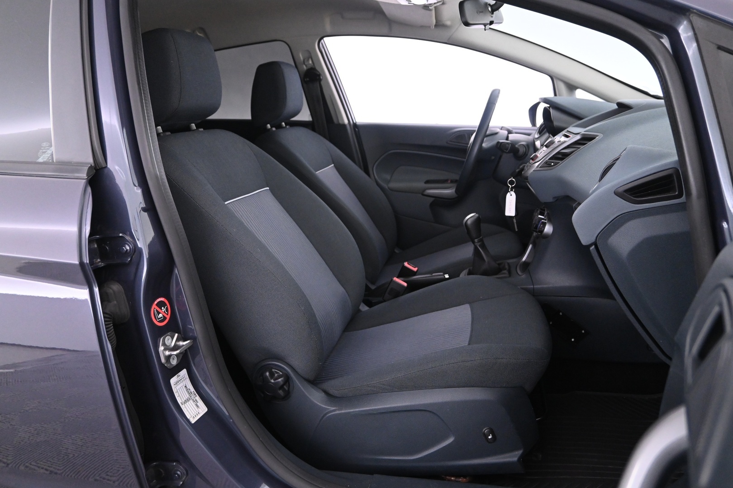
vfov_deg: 49.1
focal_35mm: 26
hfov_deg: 68.9
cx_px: 366
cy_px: 244
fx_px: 534
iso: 2500
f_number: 3.5
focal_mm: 17.5
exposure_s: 1/30
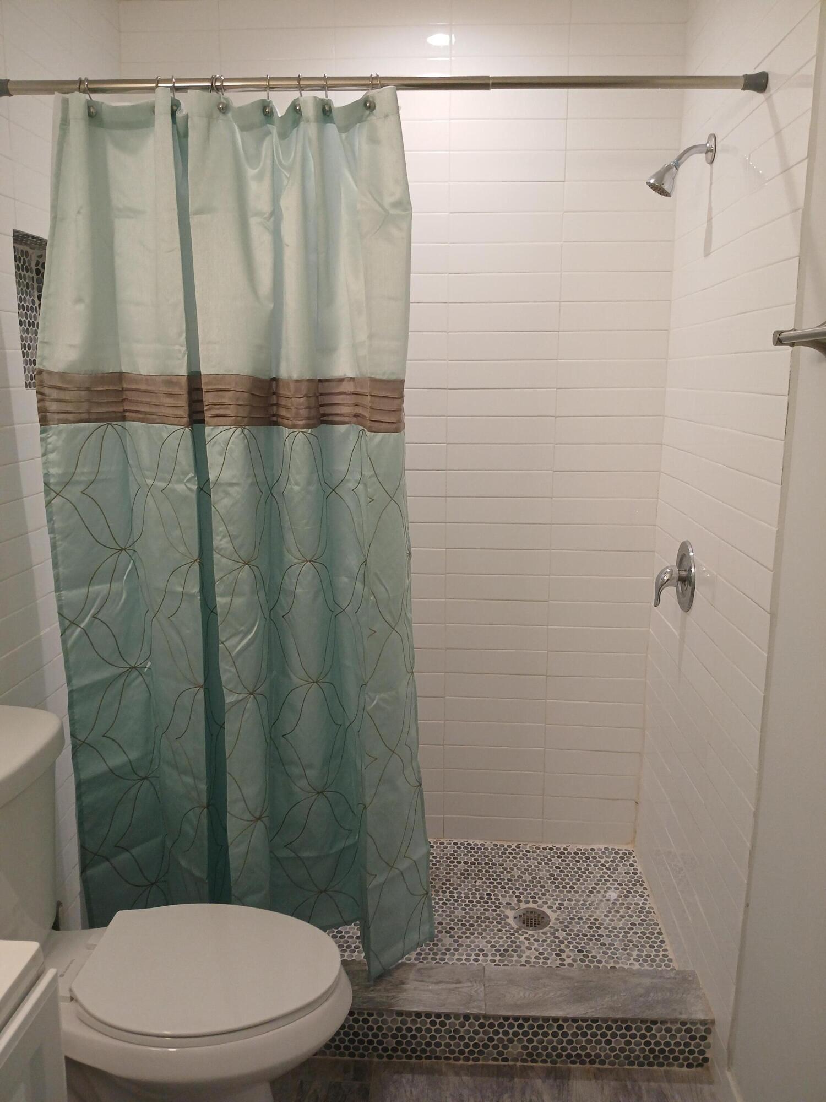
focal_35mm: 26
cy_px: 551
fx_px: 827
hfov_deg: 53.1
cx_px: 413
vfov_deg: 67.3
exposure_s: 1/60
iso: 100
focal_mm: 3.98
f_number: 1.8
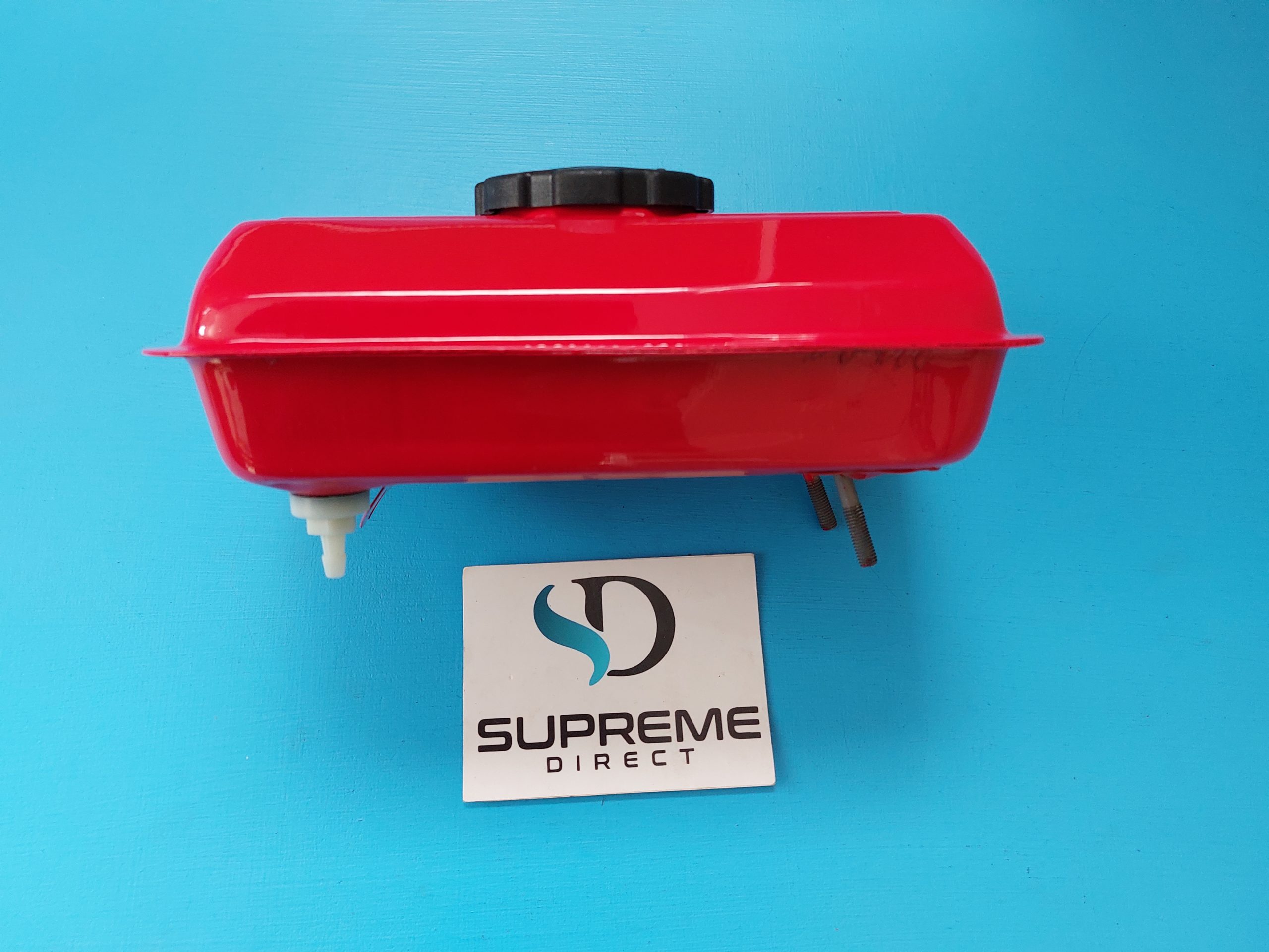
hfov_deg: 71.6
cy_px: 476
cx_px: 634
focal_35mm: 24
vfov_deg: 56.8
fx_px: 880
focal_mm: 5.23
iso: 400
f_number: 1.8
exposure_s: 1/50
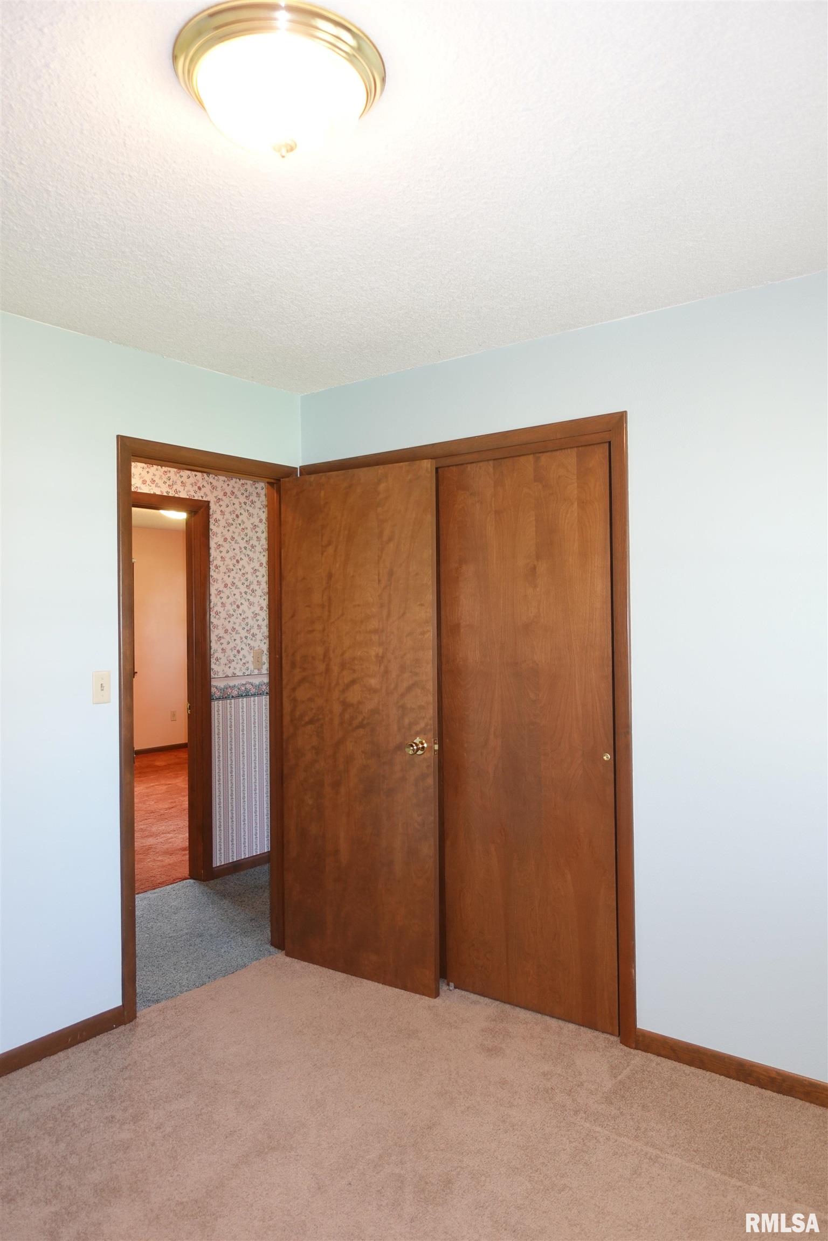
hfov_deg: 53.1
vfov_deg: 73.7
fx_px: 828
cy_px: 620
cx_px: 414
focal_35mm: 24
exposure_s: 1/30
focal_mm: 8.8
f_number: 1.8
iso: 200
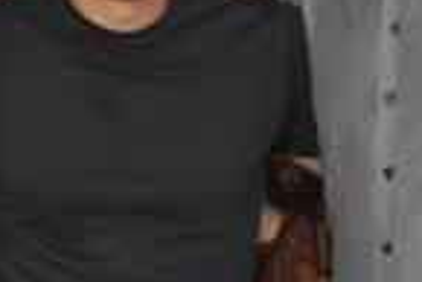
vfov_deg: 7.4
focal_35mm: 185
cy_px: -3
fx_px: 2171
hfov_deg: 11.1
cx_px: 131
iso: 320
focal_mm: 40
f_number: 8
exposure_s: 1/100
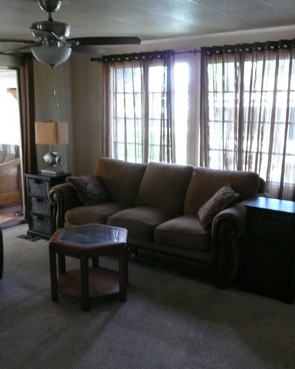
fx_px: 404
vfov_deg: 49.1
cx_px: 132
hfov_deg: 40.1
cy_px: 186
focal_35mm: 37
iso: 400
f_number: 3.3
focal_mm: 4.6
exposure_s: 1/25
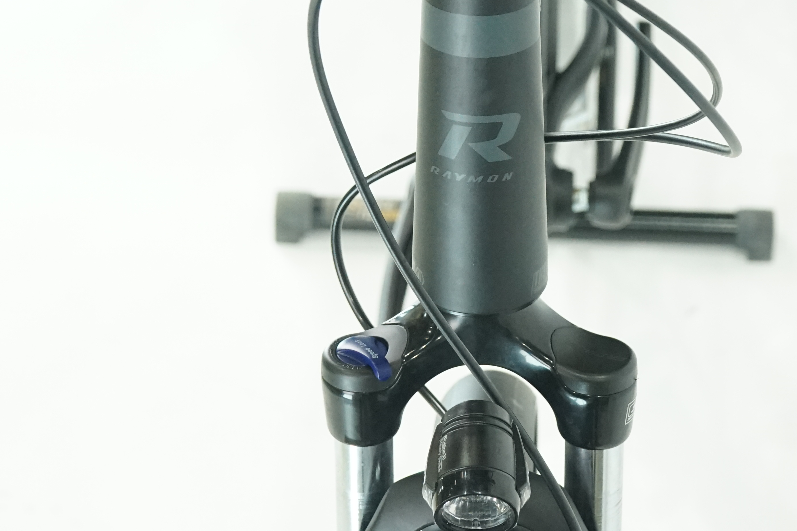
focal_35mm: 132
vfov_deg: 10.4
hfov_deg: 15.5
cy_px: 124
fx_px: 2922
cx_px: 473
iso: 3200
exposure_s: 1/200
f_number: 6.3
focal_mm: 61
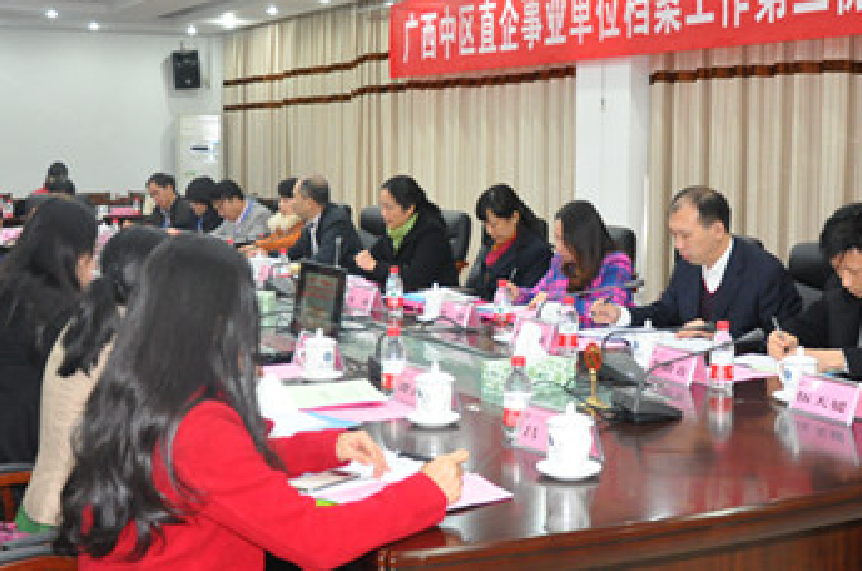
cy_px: 263
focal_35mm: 55
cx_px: 489
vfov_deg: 24.6
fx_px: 1311
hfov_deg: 36.3
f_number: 4.5
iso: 1250
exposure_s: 1/60
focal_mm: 21
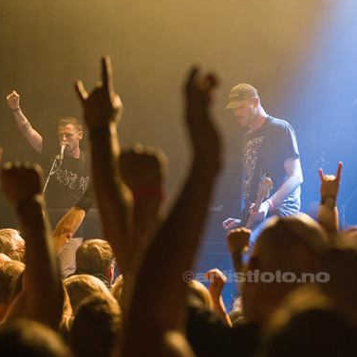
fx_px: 1330
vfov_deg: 15.3
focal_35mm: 114
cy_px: 199
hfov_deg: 15.2
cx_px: 284
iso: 2500
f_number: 2.8
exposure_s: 1/800
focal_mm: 70
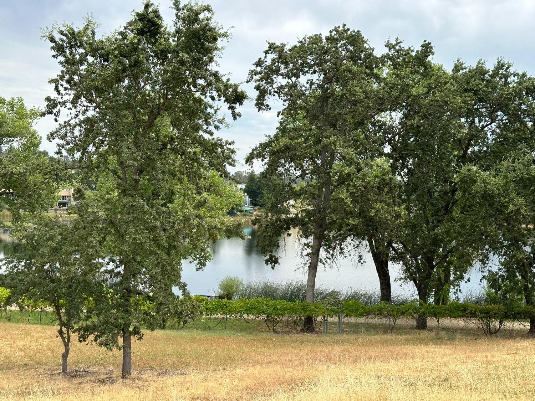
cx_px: 268
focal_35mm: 48
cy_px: 200
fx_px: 742
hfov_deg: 39.7
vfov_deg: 30.3
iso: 64
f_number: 1.78
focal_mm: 6.86
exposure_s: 1/1880
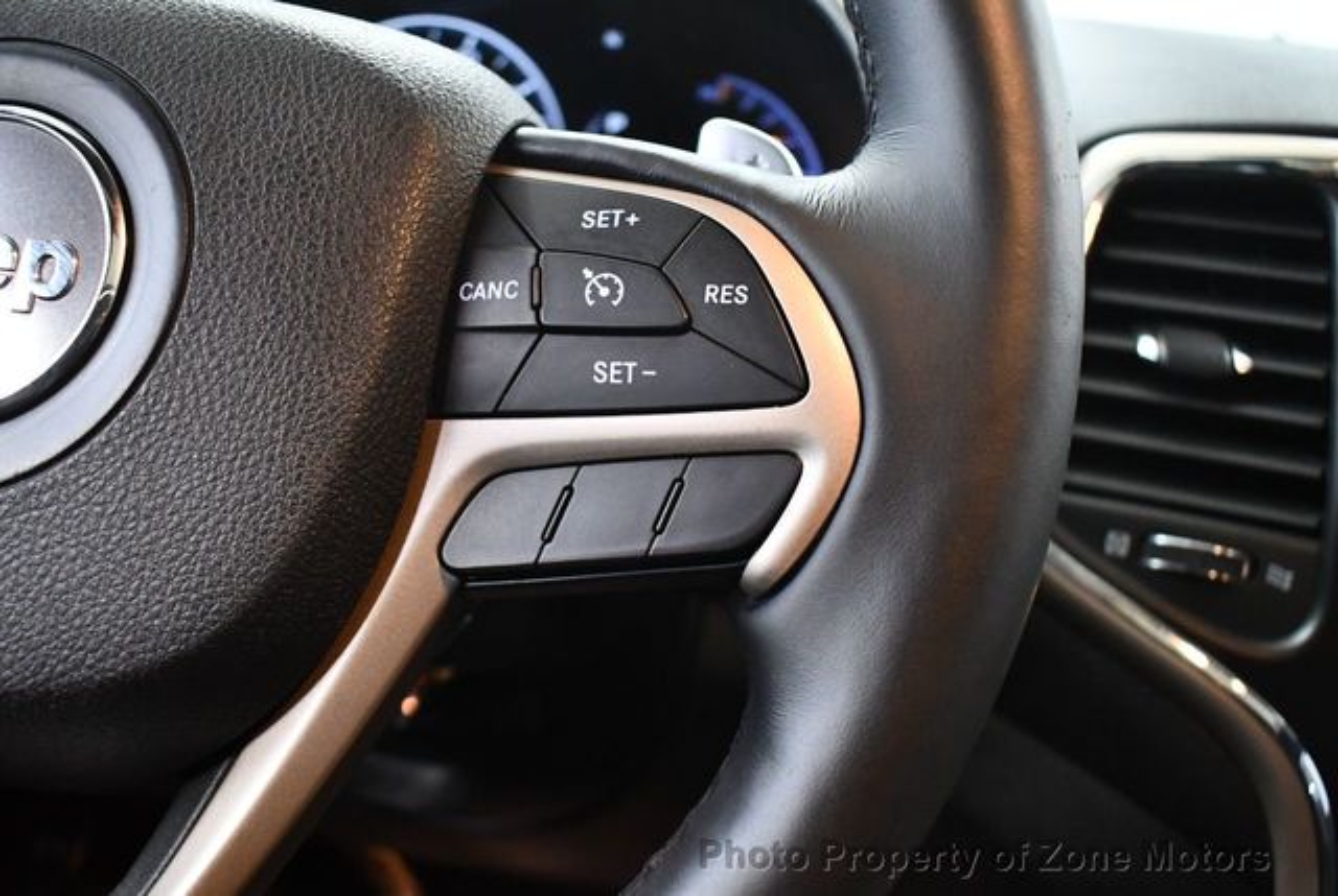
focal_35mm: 36
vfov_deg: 37.0
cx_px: 669
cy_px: 448
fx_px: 1340
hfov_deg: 53.1
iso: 4000
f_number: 3.5
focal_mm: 18
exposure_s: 1/60
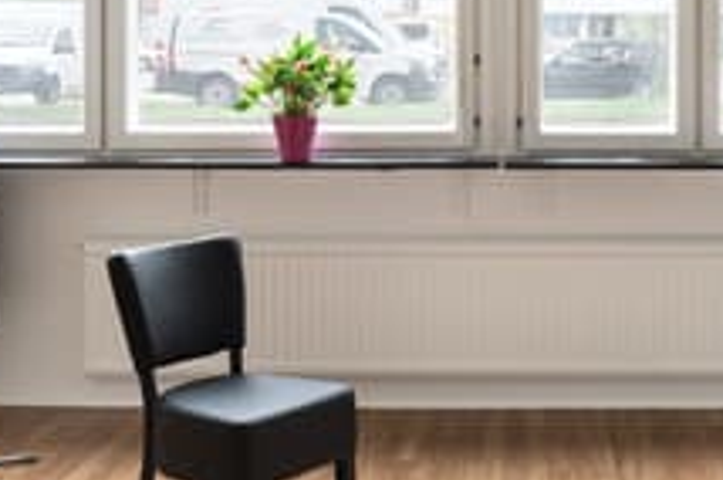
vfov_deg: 22.8
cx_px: 497
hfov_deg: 33.6
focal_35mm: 59
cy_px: 149
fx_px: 1183
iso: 200
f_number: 8
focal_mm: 30
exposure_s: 1/3
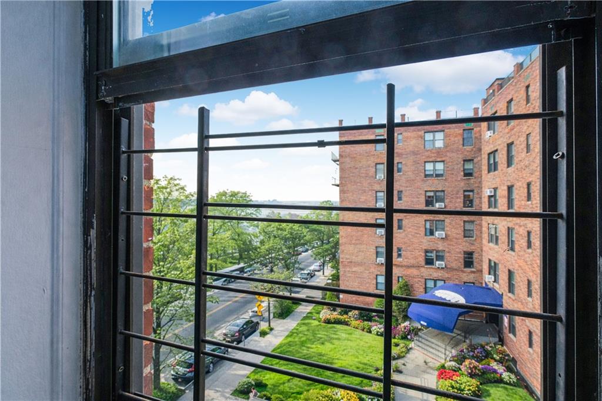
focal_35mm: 15
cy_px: 200
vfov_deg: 77.3
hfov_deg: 100.4
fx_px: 251
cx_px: 301
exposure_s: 1/80
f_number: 9
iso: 1250
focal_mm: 10
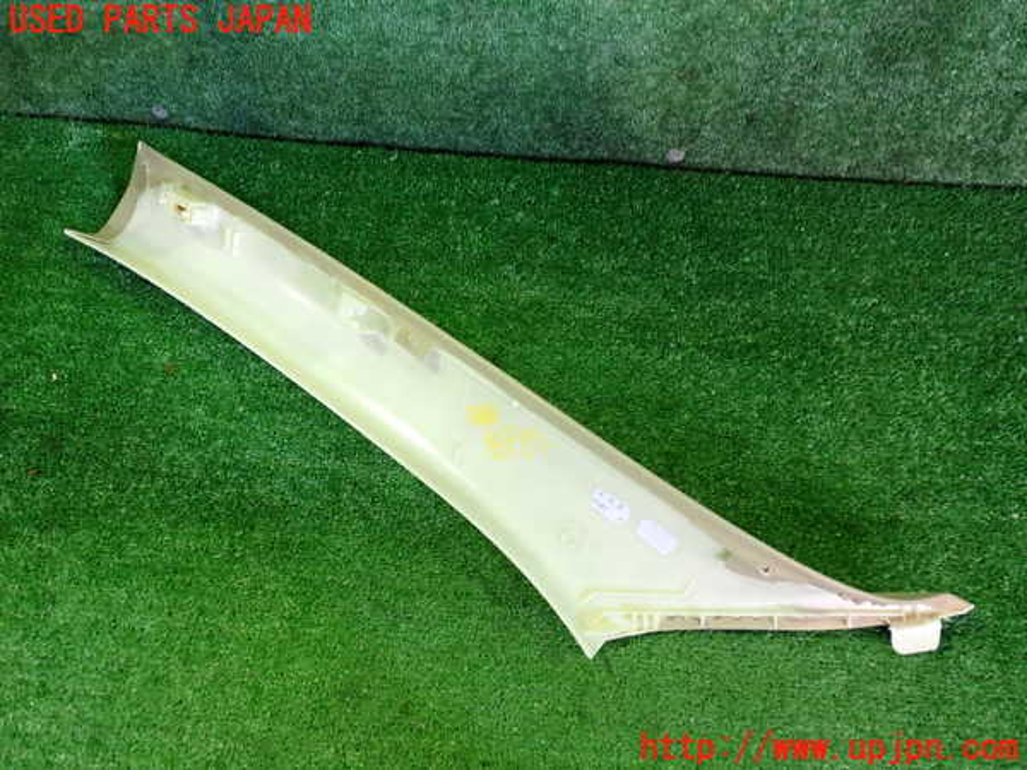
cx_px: 514
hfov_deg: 60.0
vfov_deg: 46.8
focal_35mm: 30
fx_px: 890
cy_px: 385
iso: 640
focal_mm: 5.4
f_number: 2.3
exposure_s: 1/30
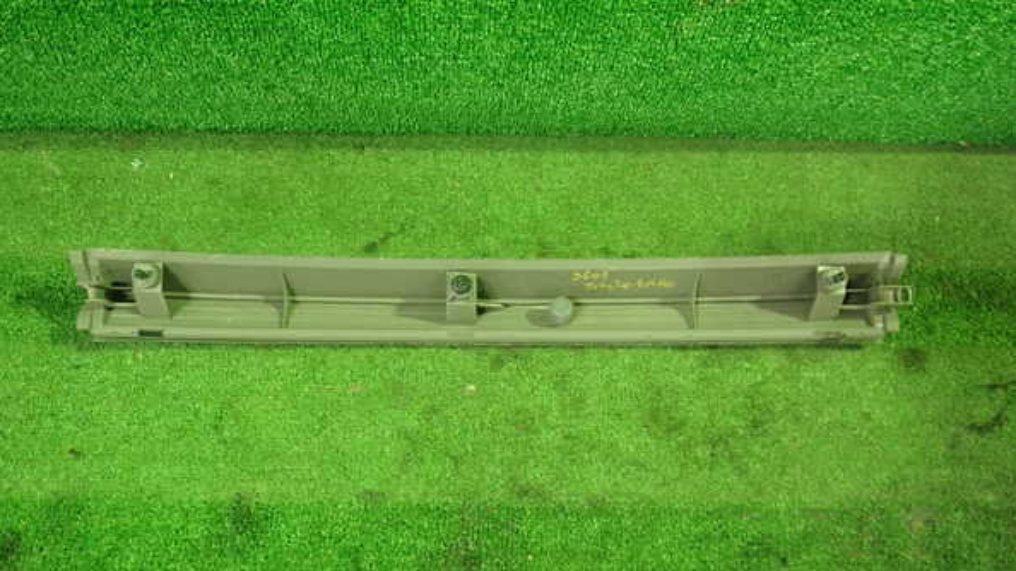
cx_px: 508
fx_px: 889
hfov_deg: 59.5
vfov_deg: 35.5
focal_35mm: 33
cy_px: 344
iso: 800
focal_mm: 5.5
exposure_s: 1/40
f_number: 2.3
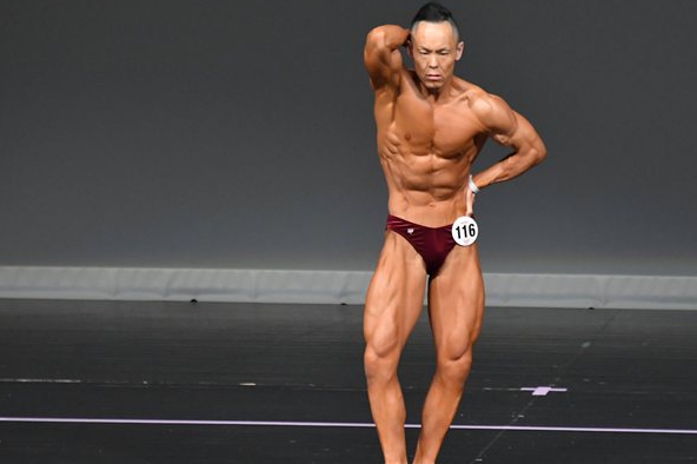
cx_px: 429
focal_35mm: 452
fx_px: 8746
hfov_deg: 4.6
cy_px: 253
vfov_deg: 3.0
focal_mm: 230
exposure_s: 1/400
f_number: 5.6
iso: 4000
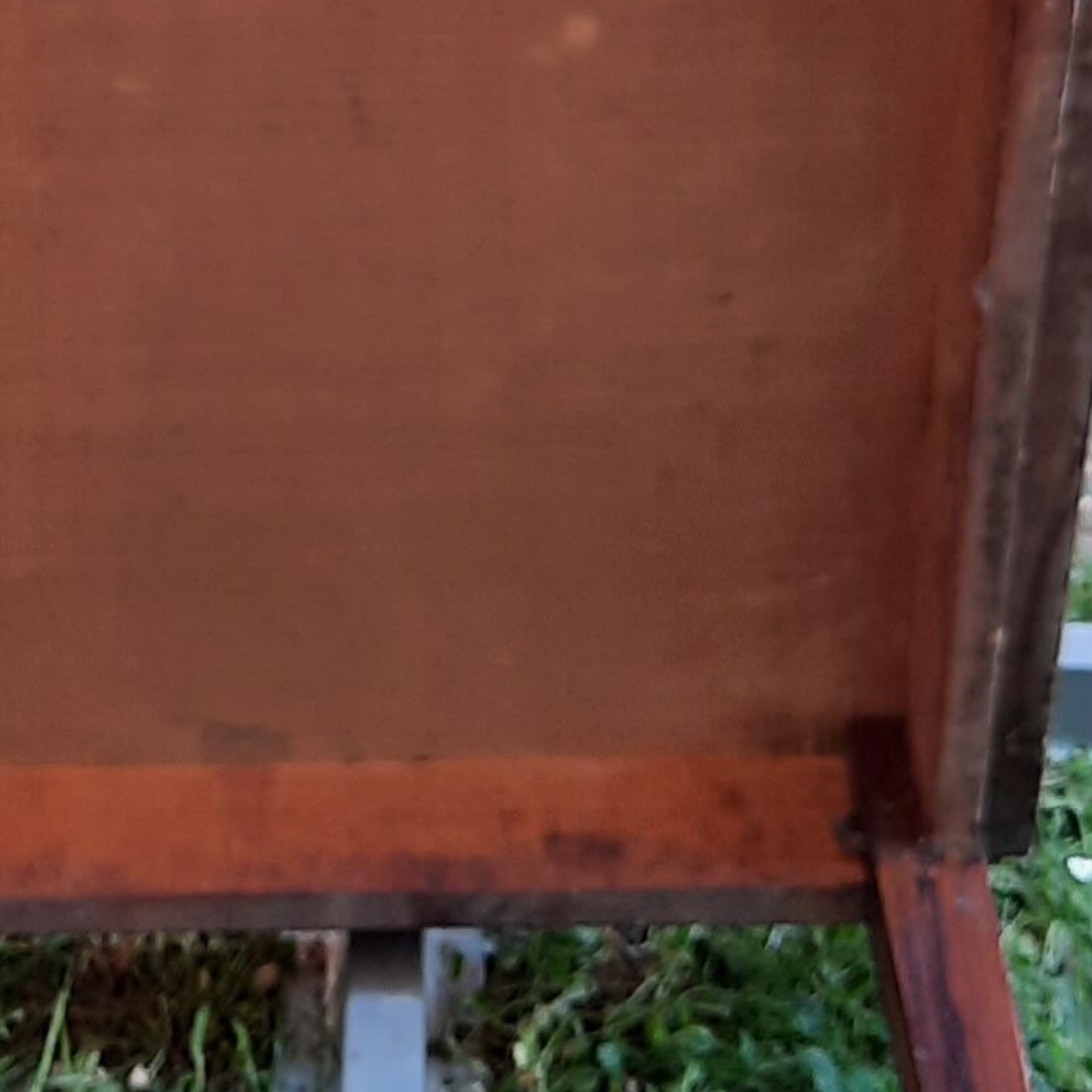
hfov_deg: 15.7
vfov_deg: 15.4
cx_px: 407
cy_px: 7
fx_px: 3962
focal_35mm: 111
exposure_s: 1/50
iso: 32
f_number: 2
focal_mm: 4.6
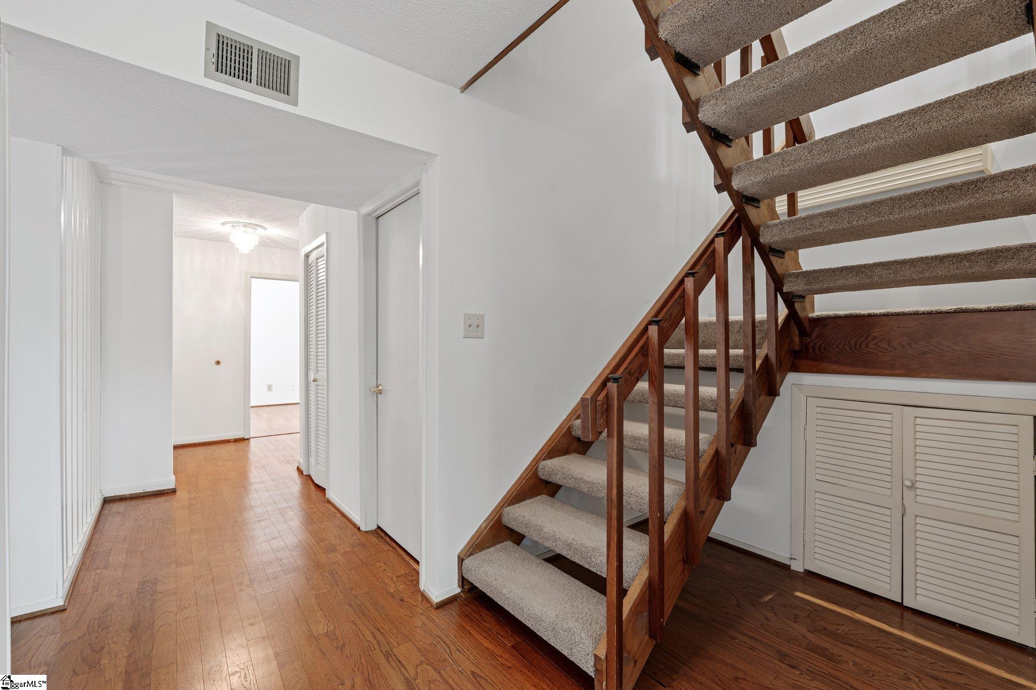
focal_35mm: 16
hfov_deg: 96.7
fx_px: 460
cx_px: 518
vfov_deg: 73.7
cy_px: 345
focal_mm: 16
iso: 250
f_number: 9
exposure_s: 1/1.67
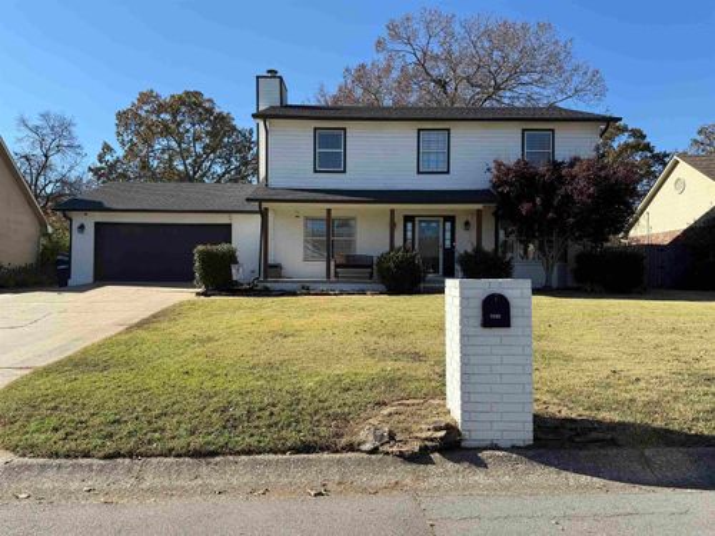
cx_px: 358
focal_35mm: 24
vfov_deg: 56.8
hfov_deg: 71.6
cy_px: 268
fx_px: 496
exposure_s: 1/3279
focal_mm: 6.76
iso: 80
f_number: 1.78
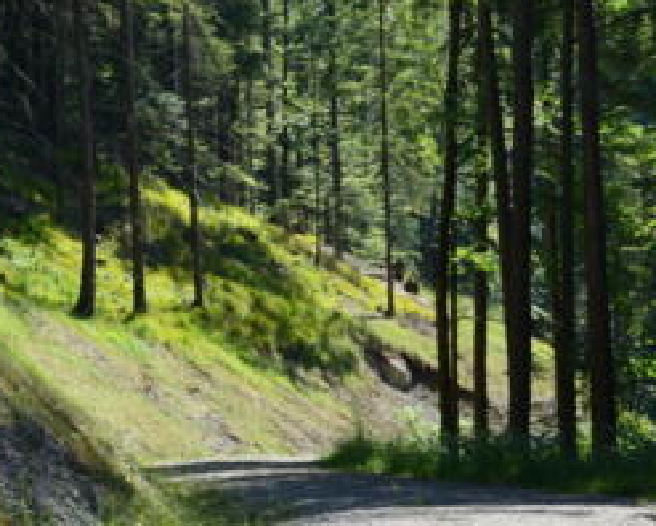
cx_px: -130
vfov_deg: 10.7
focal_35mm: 143
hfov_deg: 13.1
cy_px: 48
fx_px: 2779
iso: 400
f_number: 10
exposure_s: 1/320
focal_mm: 38
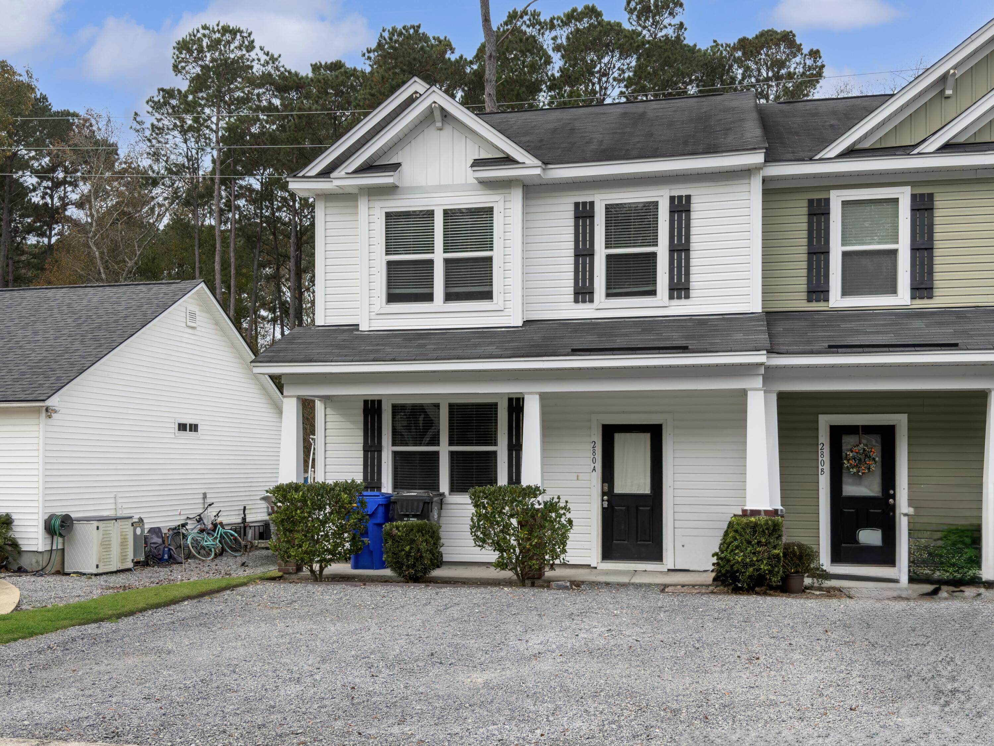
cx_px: 497
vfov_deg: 39.7
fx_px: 1034
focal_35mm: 36
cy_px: 373
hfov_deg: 51.4
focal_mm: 6.76
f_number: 1.8
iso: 64
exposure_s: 1/1700
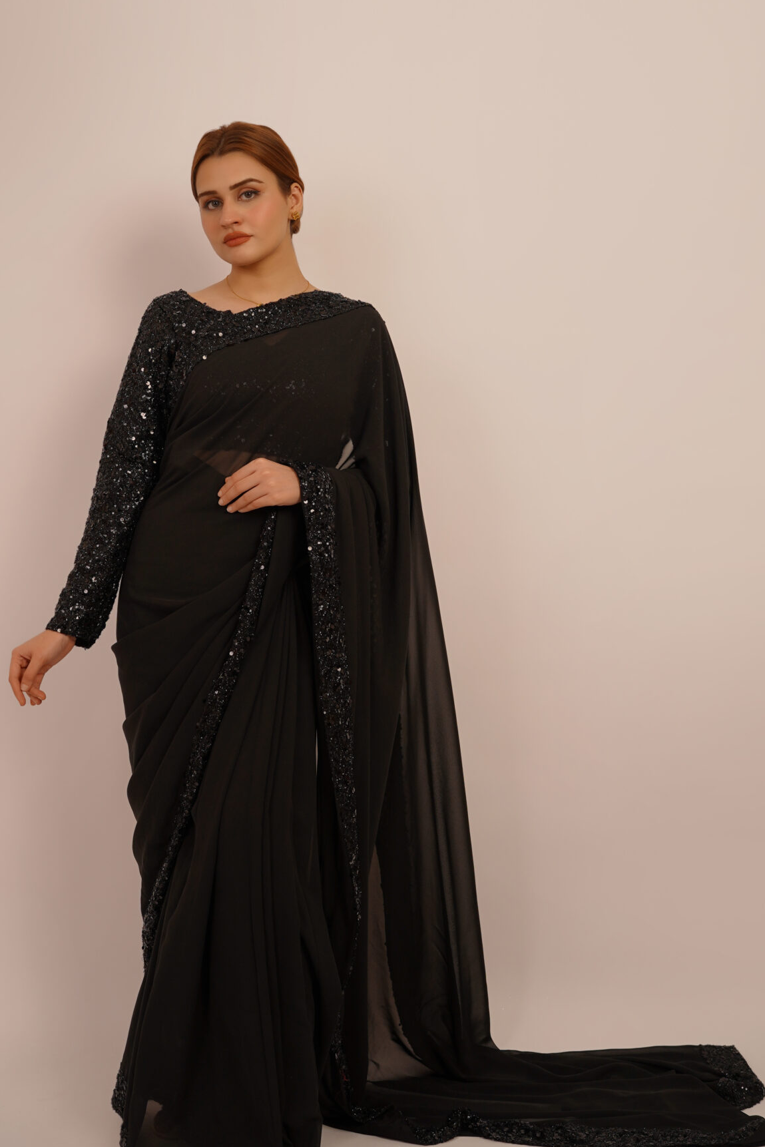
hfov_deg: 25.9
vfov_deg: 38.1
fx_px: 1657
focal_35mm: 52
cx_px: 291
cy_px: 472
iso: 125
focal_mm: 35
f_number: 3.2
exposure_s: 1/100
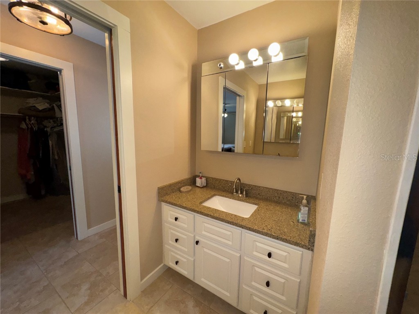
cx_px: 210
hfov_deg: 102.1
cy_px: 157
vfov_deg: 85.7
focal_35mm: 14
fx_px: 169
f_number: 2.2
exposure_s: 1/120
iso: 125
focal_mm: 2.22
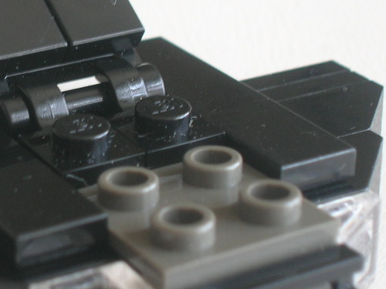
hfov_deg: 15.2
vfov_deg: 11.5
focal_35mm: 129
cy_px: 69
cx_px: 67
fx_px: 1438
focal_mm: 10.4
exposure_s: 1/4.8
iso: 50
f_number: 3.6
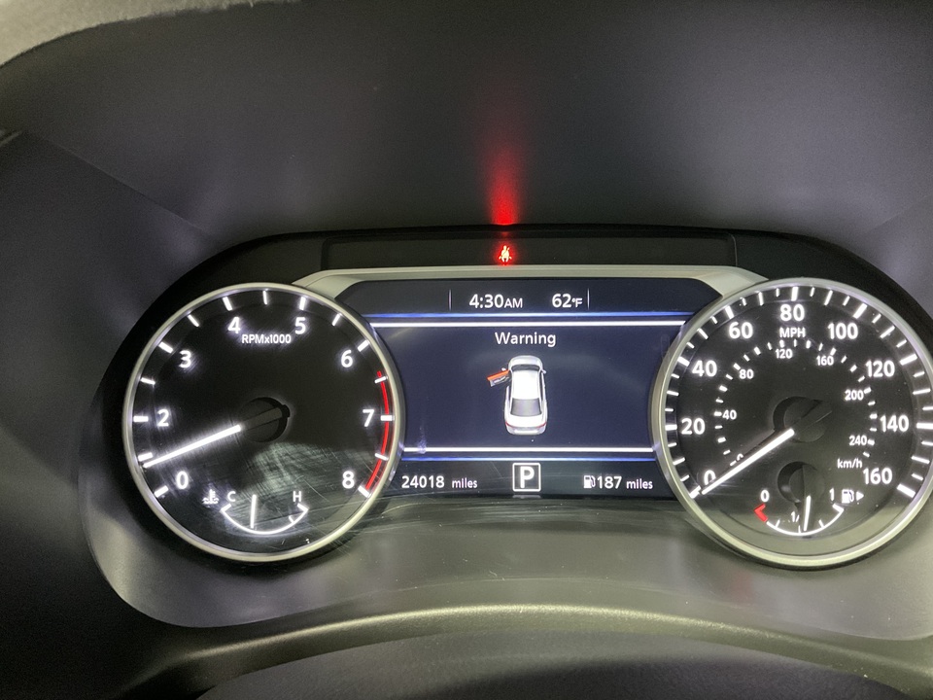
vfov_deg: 48.2
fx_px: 782
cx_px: 466
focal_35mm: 29
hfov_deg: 61.7
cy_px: 350
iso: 500
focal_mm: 3
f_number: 1.8
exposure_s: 1/30
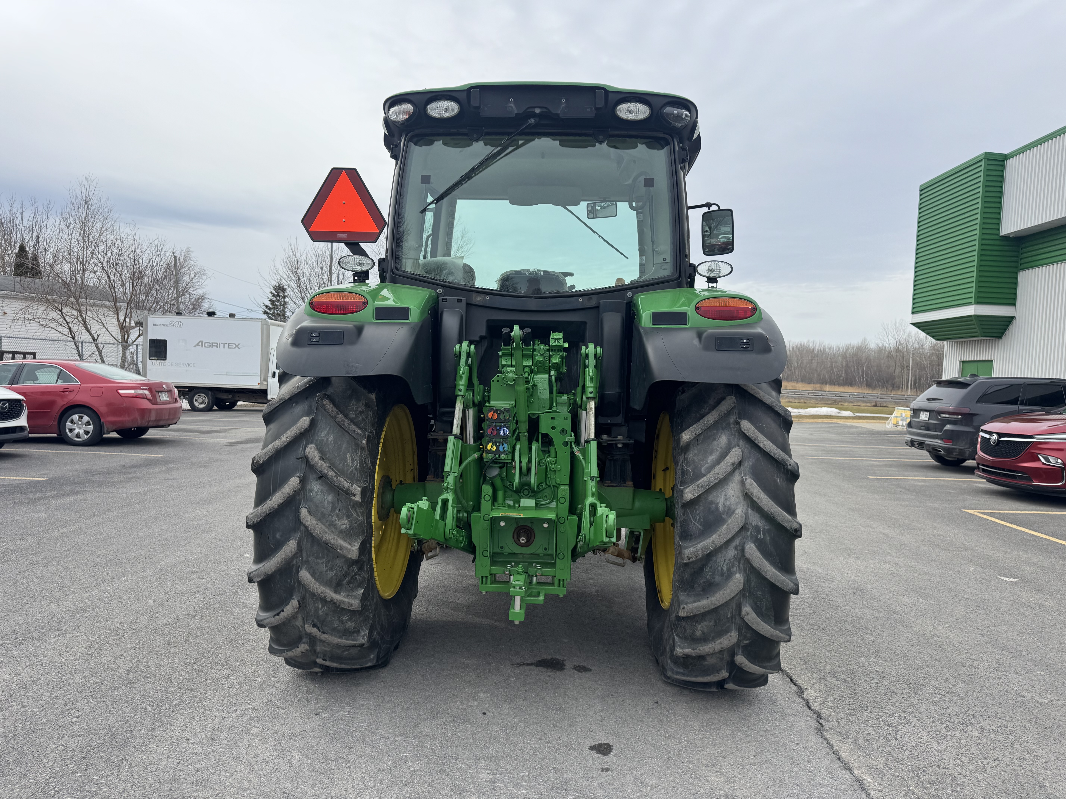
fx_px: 739
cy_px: 400
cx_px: 533
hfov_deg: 71.6
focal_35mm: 24
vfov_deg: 56.8
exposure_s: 1/3597
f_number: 1.78
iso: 80
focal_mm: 6.76
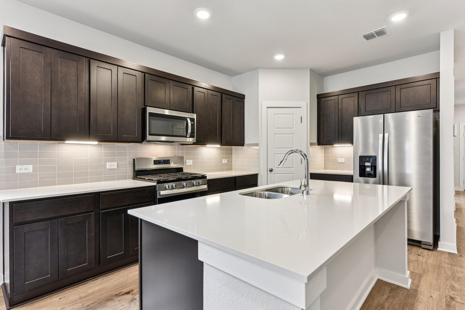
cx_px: 232
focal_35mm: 18
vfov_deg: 67.4
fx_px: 233
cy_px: 155
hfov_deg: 90.0
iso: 400
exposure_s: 1/15
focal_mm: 18
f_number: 8
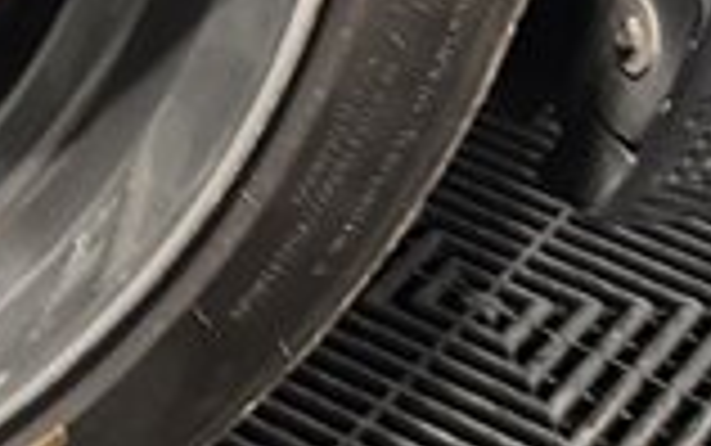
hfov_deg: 13.8
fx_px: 2501
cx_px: -711
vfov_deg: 9.4
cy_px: -500
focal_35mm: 129
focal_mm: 6.76
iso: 640
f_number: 1.78
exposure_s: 1/33
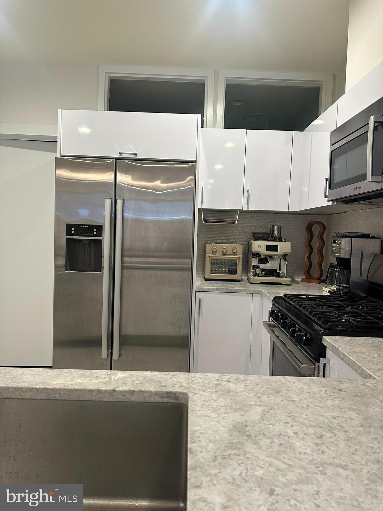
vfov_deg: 71.6
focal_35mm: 24
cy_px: 256
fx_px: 354
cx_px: 192
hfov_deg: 56.8
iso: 250
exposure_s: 1/60
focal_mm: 6.86
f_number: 1.78
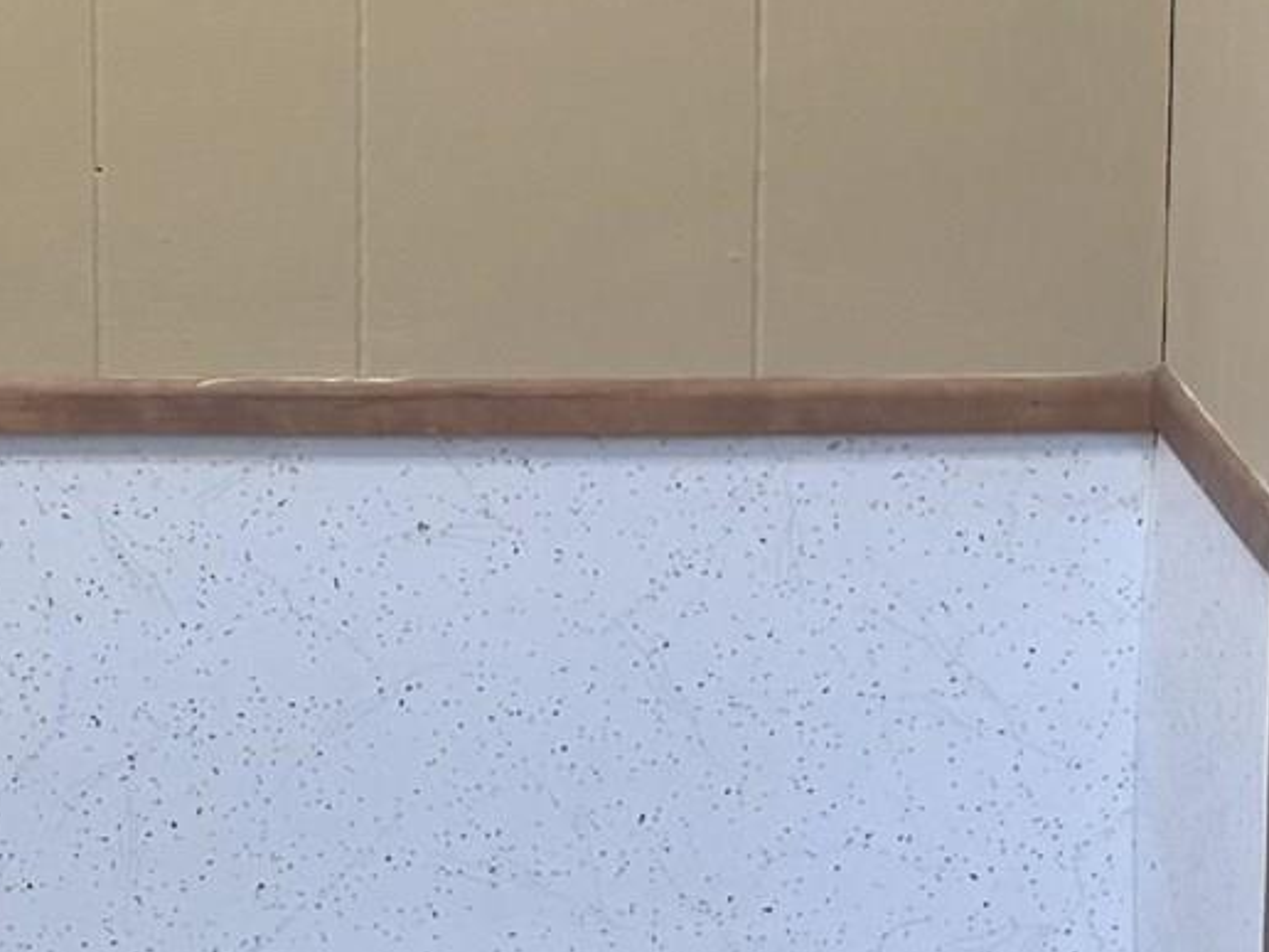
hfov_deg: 13.6
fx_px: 5242
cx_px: 0
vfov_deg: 10.4
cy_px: 381
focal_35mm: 143
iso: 160
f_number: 1.78
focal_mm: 6.76
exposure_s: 1/120
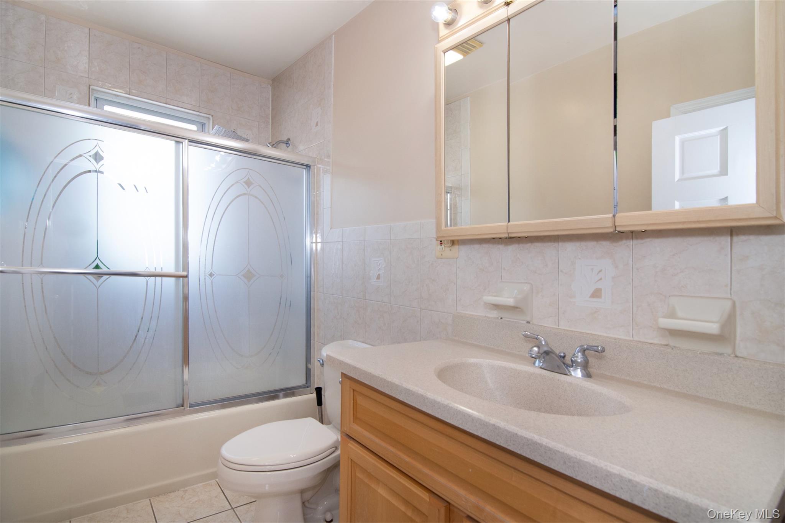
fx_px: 360
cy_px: 262
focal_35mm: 16
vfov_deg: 72.0
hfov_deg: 95.0
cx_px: 392
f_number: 8
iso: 640
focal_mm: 11
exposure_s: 1/25
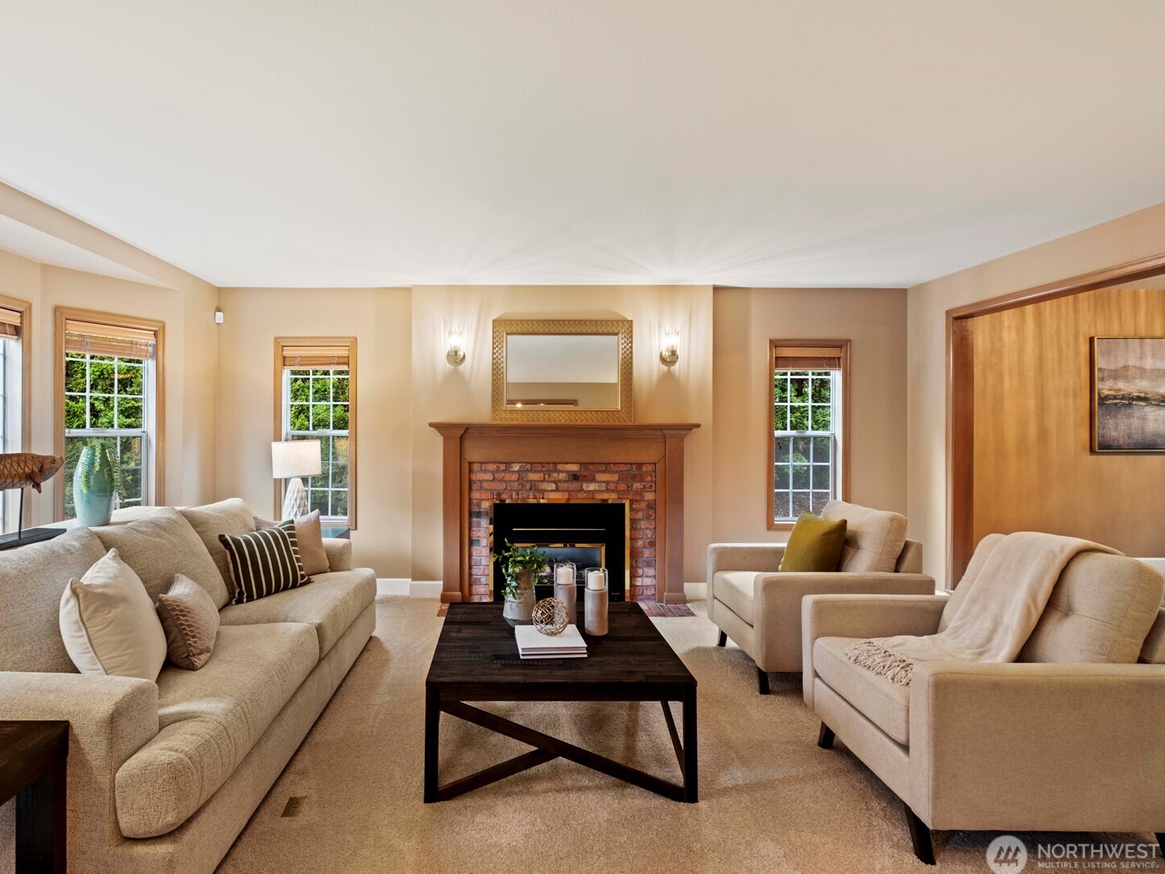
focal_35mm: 17
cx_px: 497
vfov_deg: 74.7
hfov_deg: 90.4
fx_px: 572
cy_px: 429
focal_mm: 10
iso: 320
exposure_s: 2
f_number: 8
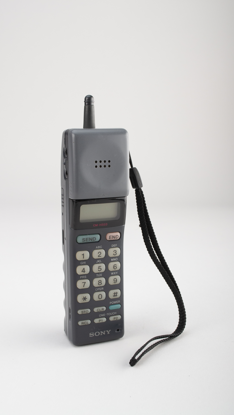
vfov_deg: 45.5
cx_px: 110
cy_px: 210
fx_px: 496
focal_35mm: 45
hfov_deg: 26.5
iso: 400
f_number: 10
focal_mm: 28
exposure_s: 1/200
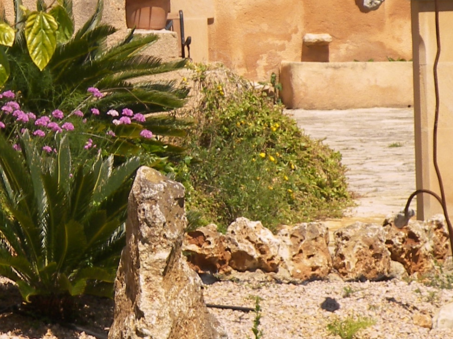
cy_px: 82
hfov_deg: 5.1
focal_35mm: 388
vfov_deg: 3.8
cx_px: 39
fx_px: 5078
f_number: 4
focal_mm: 24.3
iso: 50
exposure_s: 1/640
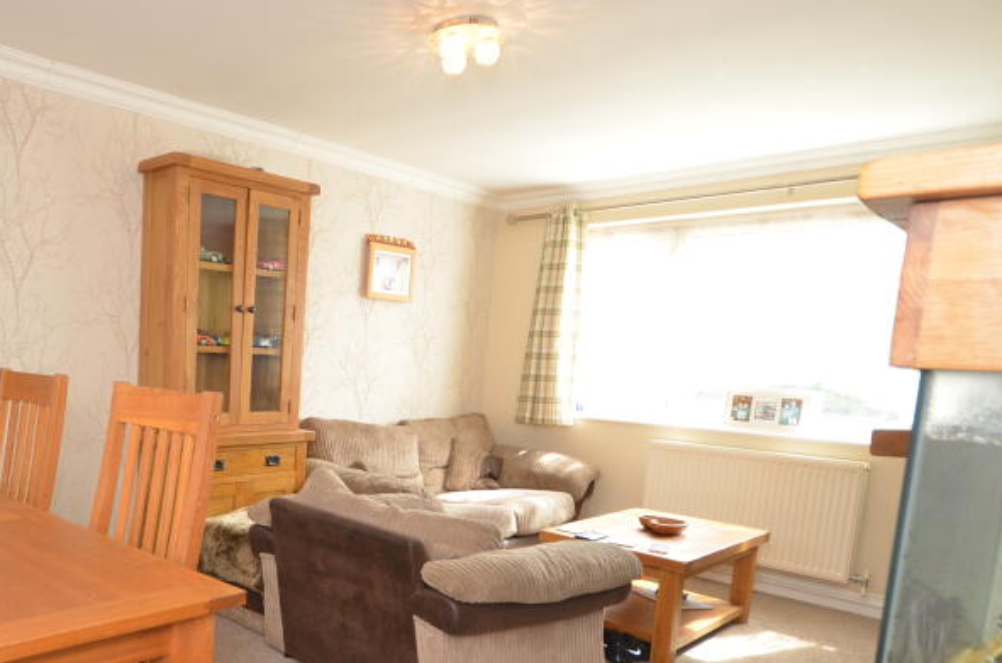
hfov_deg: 64.7
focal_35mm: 26
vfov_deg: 48.5
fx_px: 722
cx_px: 234
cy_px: 443
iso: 400
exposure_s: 1/60
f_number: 4
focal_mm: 10
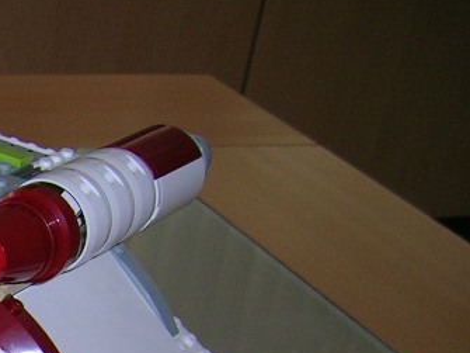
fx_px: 1452
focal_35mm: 107
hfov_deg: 16.6
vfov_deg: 13.1
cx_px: -247
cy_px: 530
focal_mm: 5.4
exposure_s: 1/60.1
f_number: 2.8
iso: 50
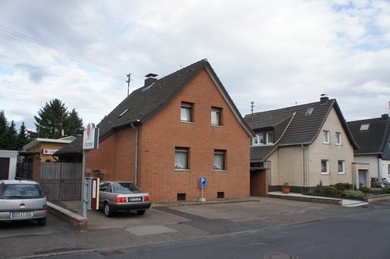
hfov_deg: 67.4
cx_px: 195
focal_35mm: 27
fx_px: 292
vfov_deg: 47.9
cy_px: 130
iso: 400
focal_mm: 18
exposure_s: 1/250
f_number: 7.1
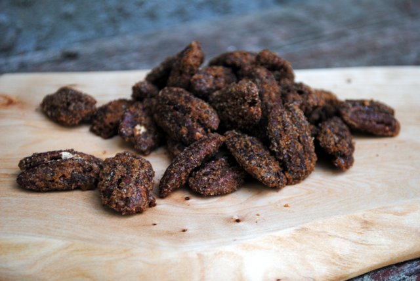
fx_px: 841
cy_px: 140
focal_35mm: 72
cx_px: 210
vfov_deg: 19.0
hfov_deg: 28.0
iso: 200
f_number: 5.3
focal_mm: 48
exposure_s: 1/100
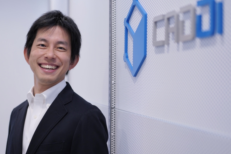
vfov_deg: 18.2
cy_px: 63
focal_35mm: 75
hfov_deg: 27.0
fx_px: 482
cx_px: 115
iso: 640
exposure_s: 1/320
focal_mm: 55
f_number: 2
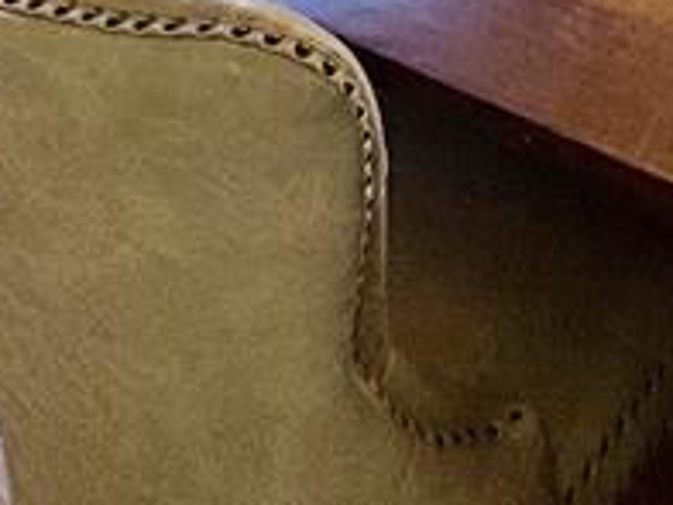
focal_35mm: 73
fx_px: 1419
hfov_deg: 24.0
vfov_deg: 14.3
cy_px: -680
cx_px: 828
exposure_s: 1/128
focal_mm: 2.22
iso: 80
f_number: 2.2
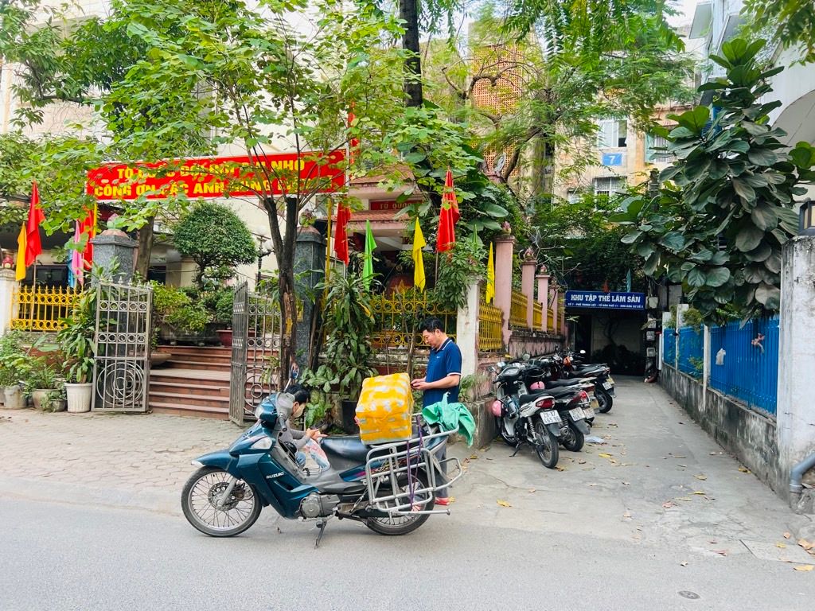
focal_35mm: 26
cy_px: 306
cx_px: 408
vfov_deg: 53.1
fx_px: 612
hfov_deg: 67.3
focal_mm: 5.7
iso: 80
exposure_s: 1/121
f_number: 1.5
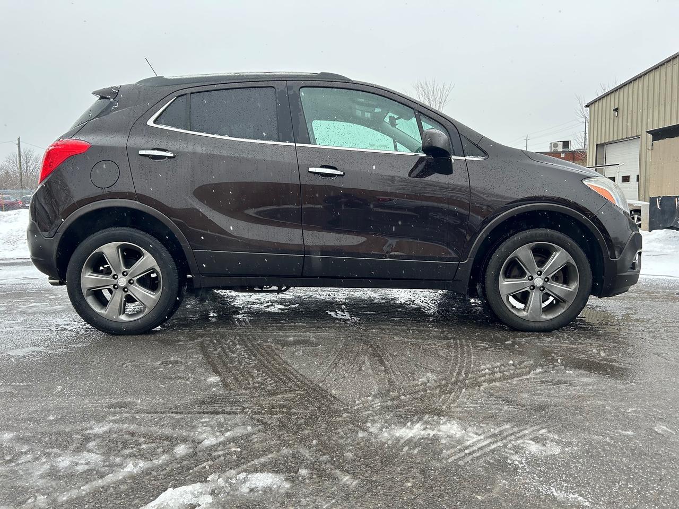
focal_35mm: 26
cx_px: 340
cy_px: 254
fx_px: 510
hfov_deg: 67.3
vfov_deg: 53.1
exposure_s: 1/434
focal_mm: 5.7
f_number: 1.5
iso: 50
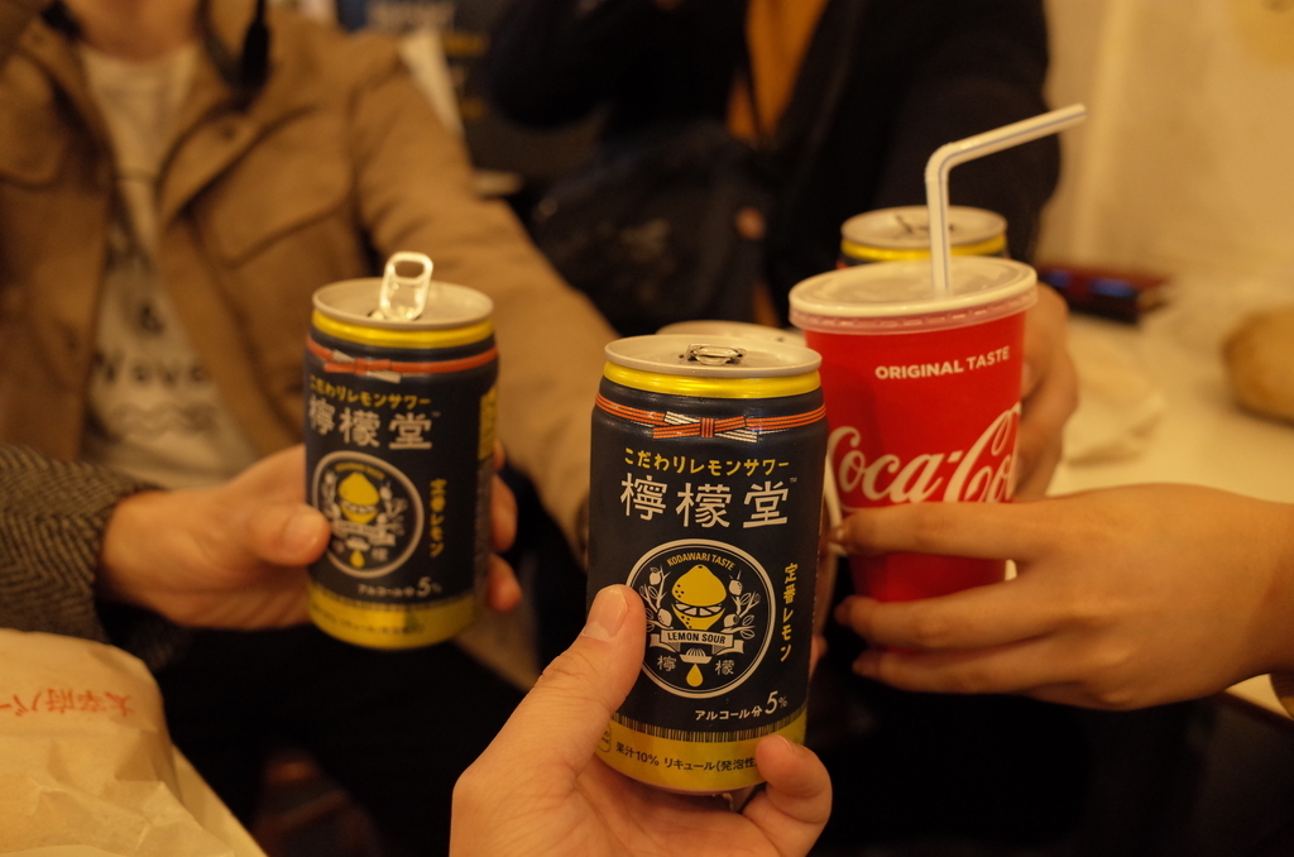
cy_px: 428
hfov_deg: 65.6
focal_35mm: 28
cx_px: 647
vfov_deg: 46.2
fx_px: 1004
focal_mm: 18.3
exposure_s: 1/90
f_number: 2.8
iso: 1600
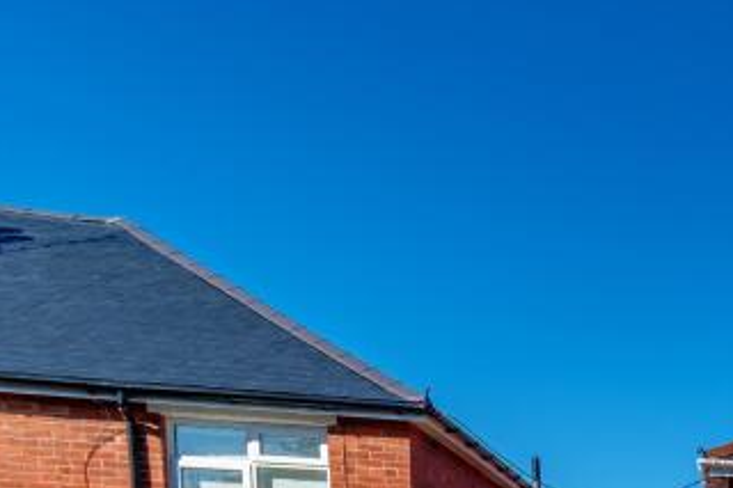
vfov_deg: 22.4
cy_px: 757
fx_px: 977
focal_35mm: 48
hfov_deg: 29.3
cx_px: 1040
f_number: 7.1
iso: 160
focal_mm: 10
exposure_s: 1/640
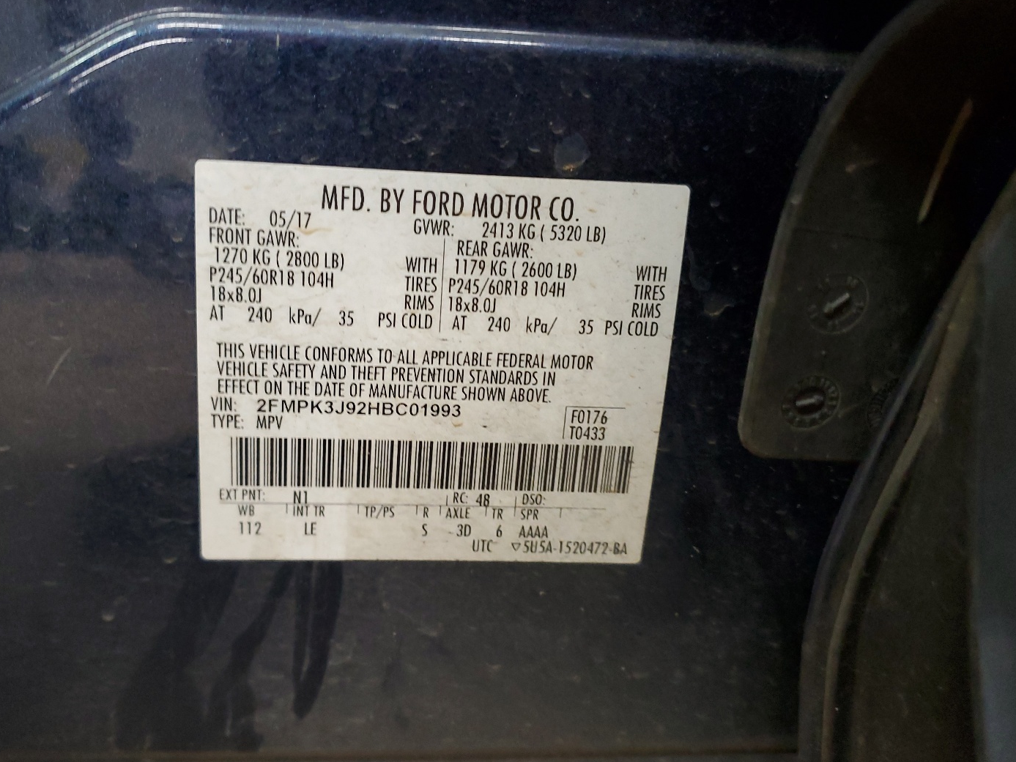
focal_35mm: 30
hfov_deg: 59.8
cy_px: 372
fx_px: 880
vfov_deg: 46.8
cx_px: 446
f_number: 1.5
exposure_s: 1/60.2
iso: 200
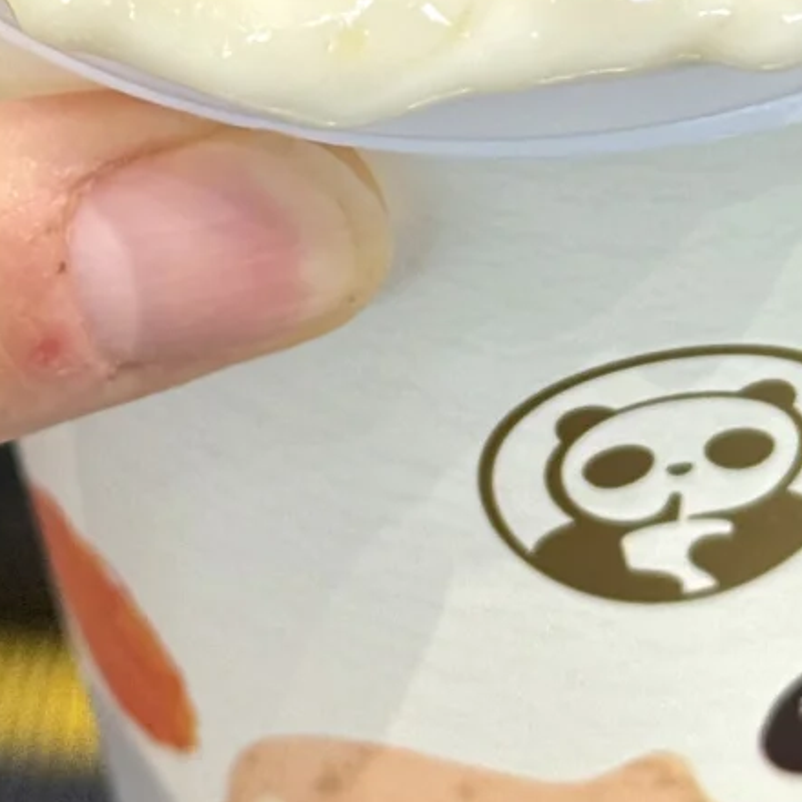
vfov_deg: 12.4
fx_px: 3643
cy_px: -78
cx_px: 501
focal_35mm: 139
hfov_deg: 12.6
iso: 125
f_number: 1.78
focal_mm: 6.76
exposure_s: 1/50
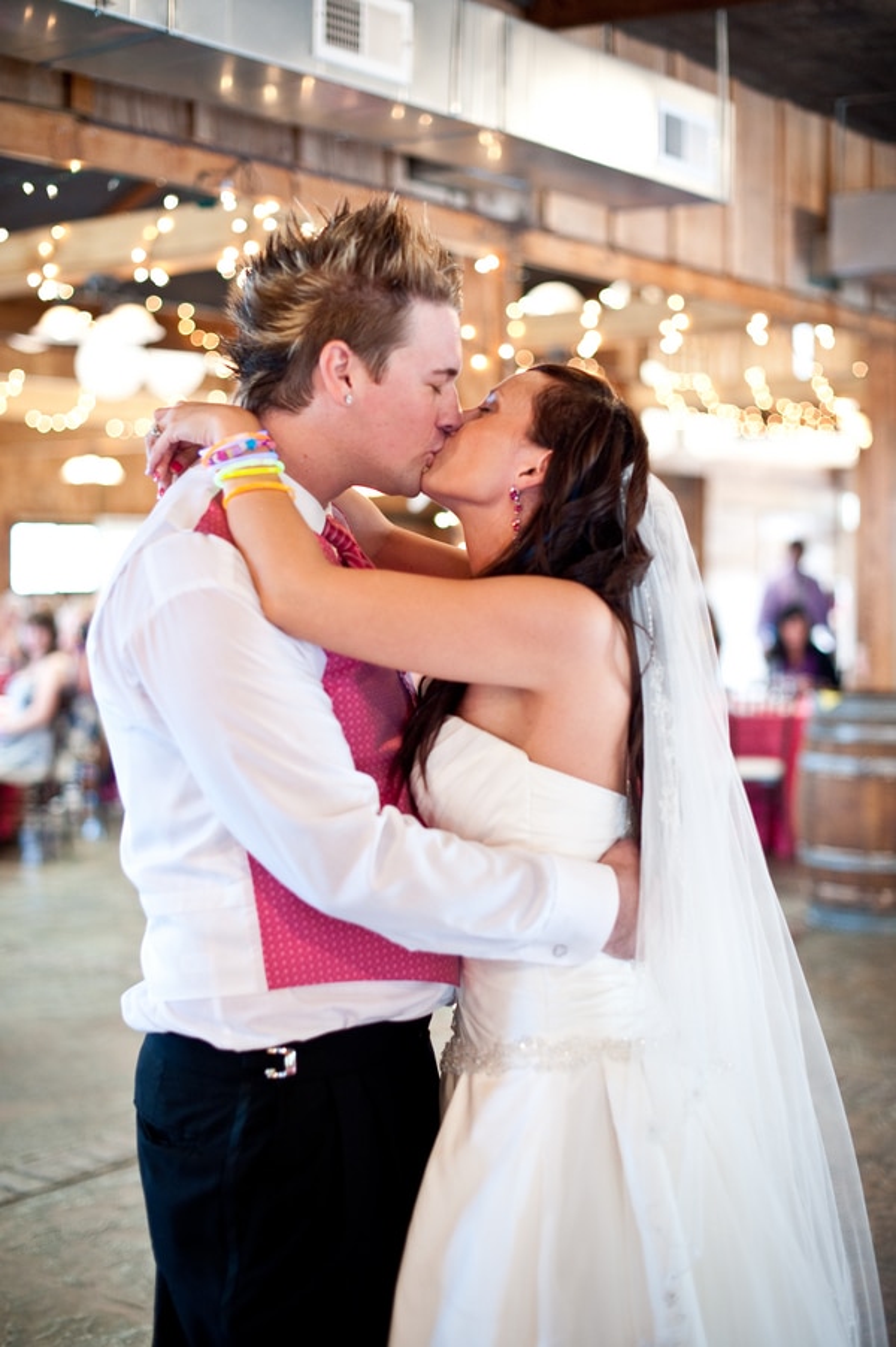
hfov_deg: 27.0
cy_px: 674
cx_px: 448
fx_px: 1869
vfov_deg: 39.6
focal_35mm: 50
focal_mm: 50
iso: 1250
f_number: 2
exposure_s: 1/60
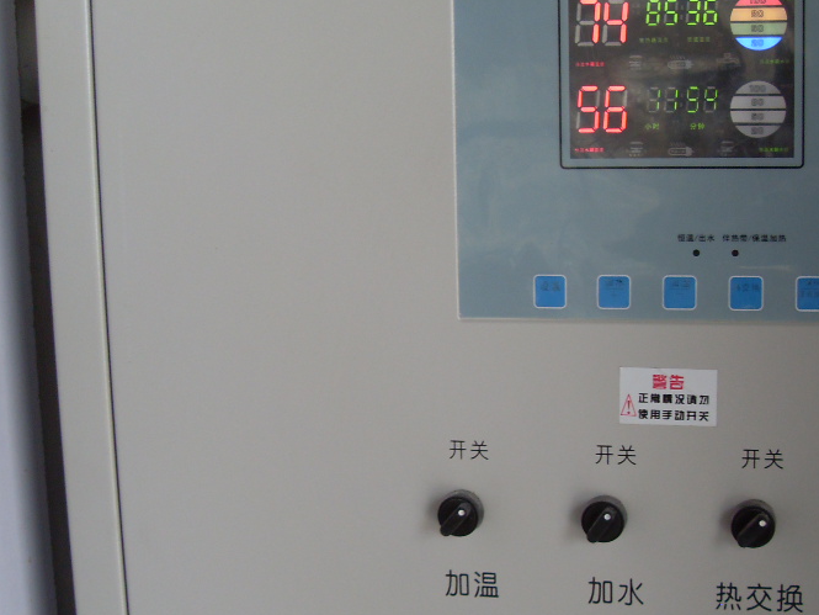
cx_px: 610
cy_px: 372
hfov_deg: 33.1
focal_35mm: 57
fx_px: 1349
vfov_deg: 25.6
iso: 100
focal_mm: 6.3
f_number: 2.8
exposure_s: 1/90
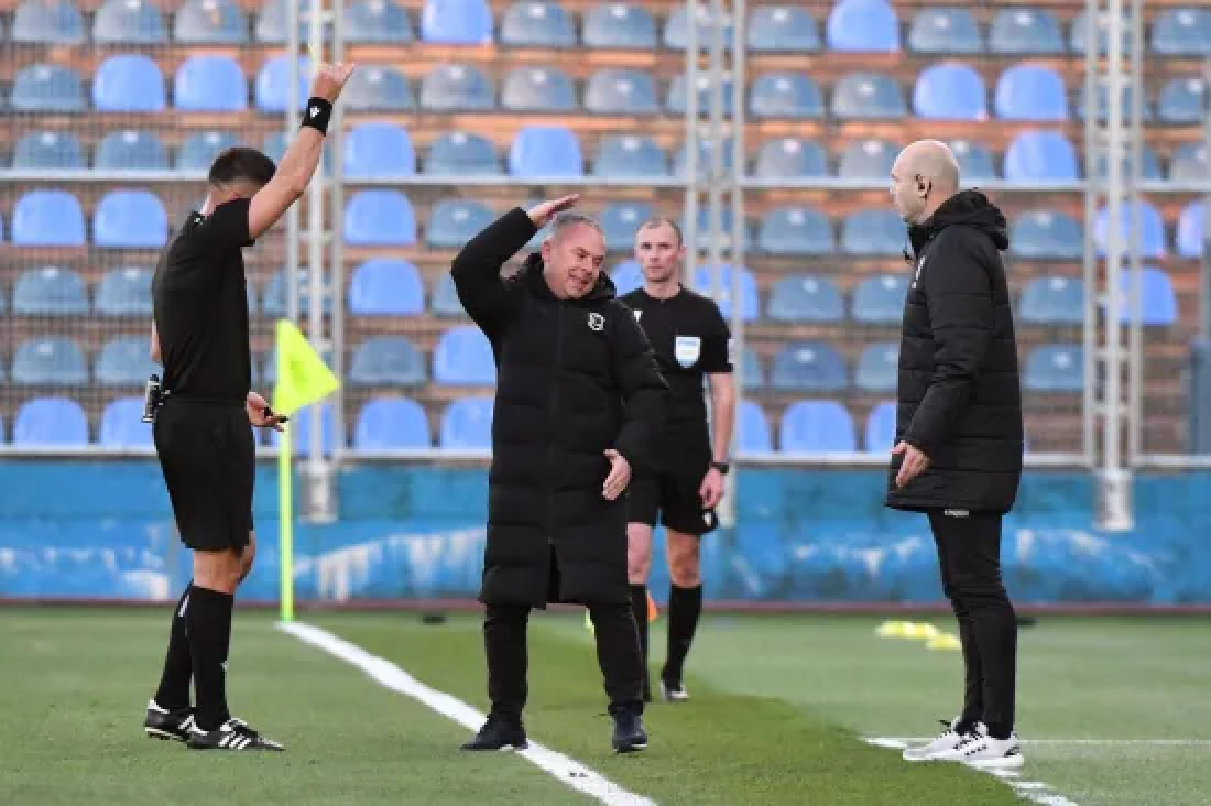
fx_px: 11430
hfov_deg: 6.1
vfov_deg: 4.0
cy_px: 403
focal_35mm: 340
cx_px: 606
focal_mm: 340
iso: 2500
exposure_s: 1/1000
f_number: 5
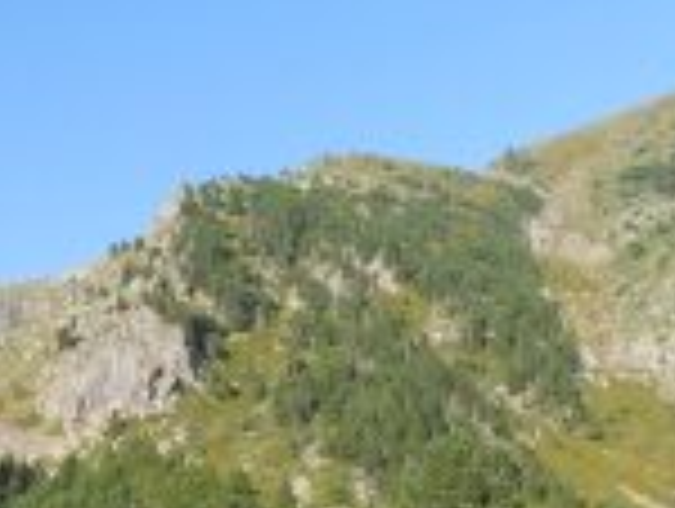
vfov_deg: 22.3
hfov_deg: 26.1
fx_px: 1250
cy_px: 481
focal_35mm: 64
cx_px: -189
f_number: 4
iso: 100
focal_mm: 4.3
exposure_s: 1/400
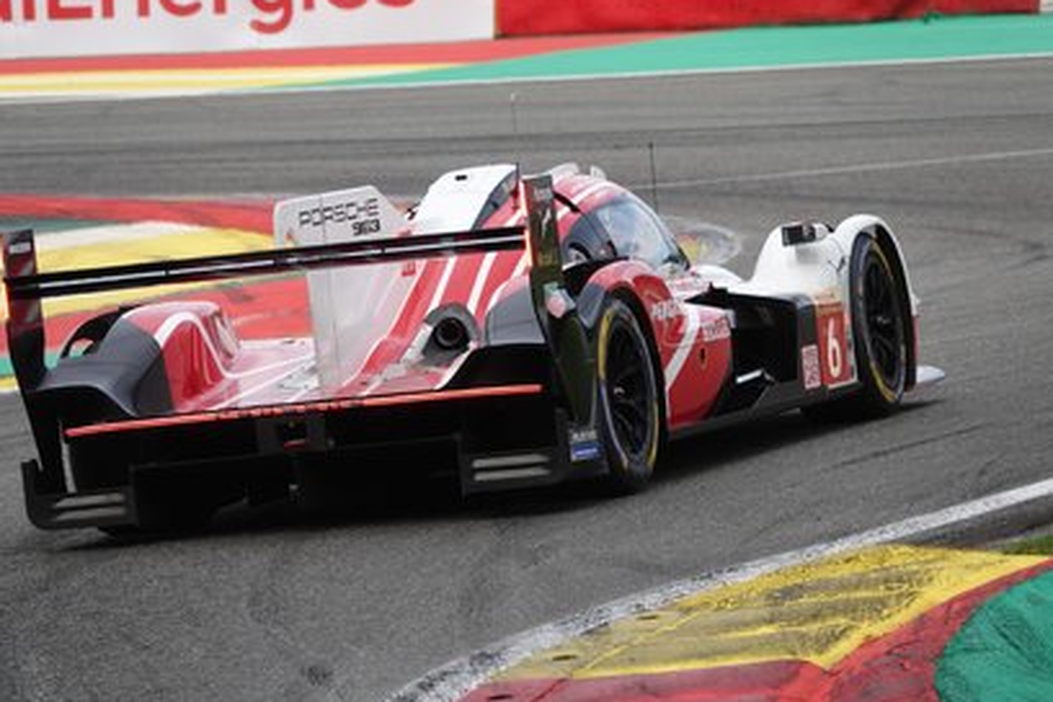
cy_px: 374
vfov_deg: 3.5
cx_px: 534
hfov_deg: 5.2
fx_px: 11641
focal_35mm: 398
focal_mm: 132.24
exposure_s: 1/800
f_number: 4
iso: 250
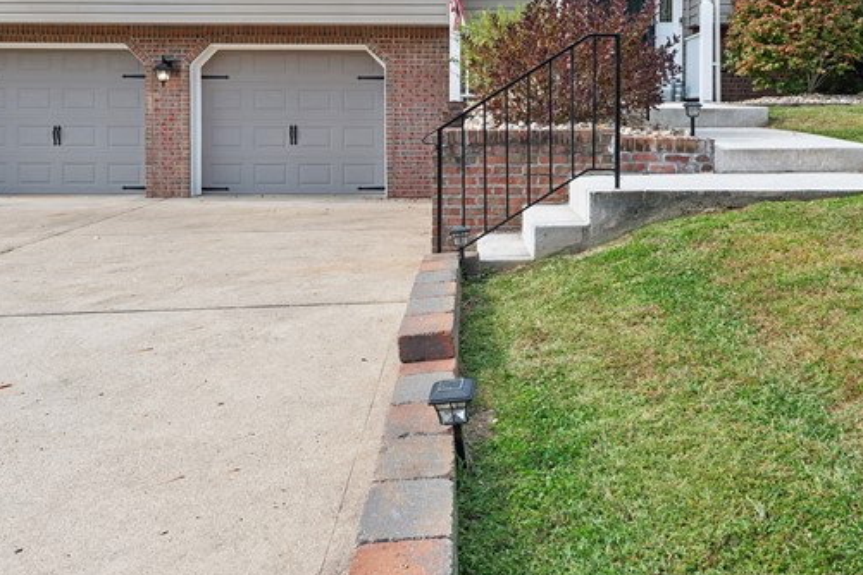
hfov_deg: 49.4
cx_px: 485
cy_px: 174
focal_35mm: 39
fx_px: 935
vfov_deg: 33.8
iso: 50
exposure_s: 1/13
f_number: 11
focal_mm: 18
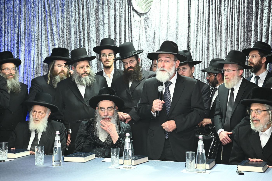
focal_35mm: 70
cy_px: 90
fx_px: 529
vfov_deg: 19.4
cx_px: 136
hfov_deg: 28.9
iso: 2000
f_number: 5.6
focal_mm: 70
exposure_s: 1/200
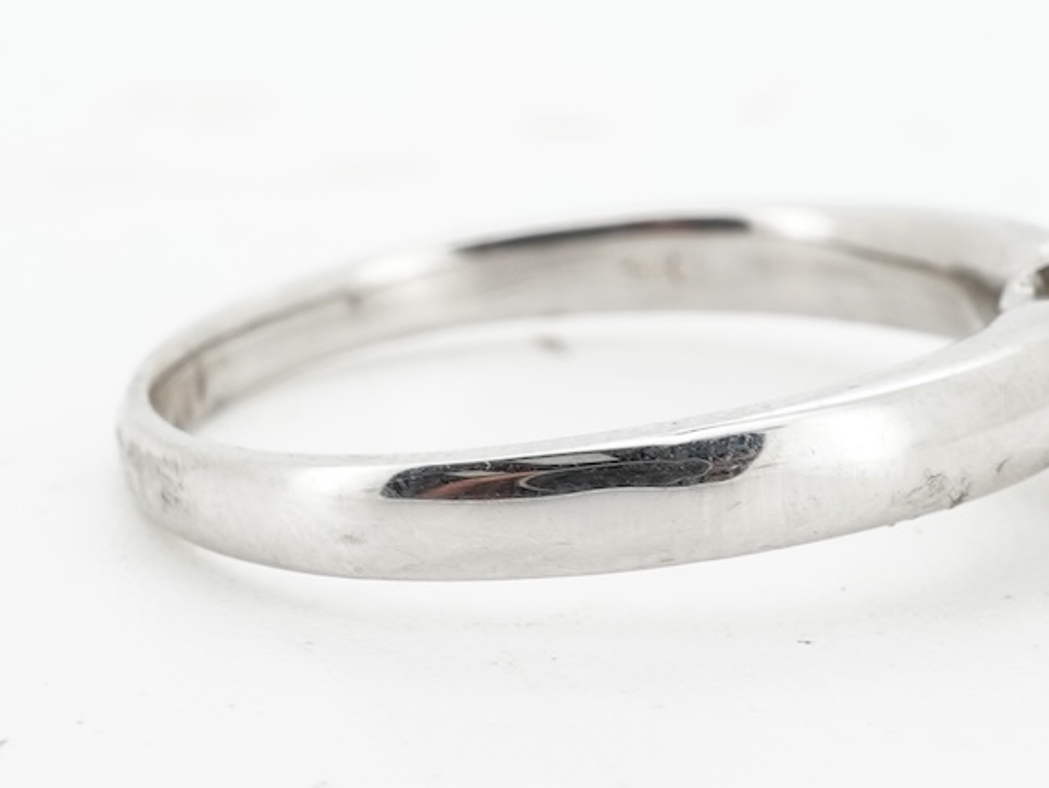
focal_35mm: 149
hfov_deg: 13.2
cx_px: 588
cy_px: 388
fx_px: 4518
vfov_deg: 10.0
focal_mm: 30
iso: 250
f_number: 22
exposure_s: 1/100
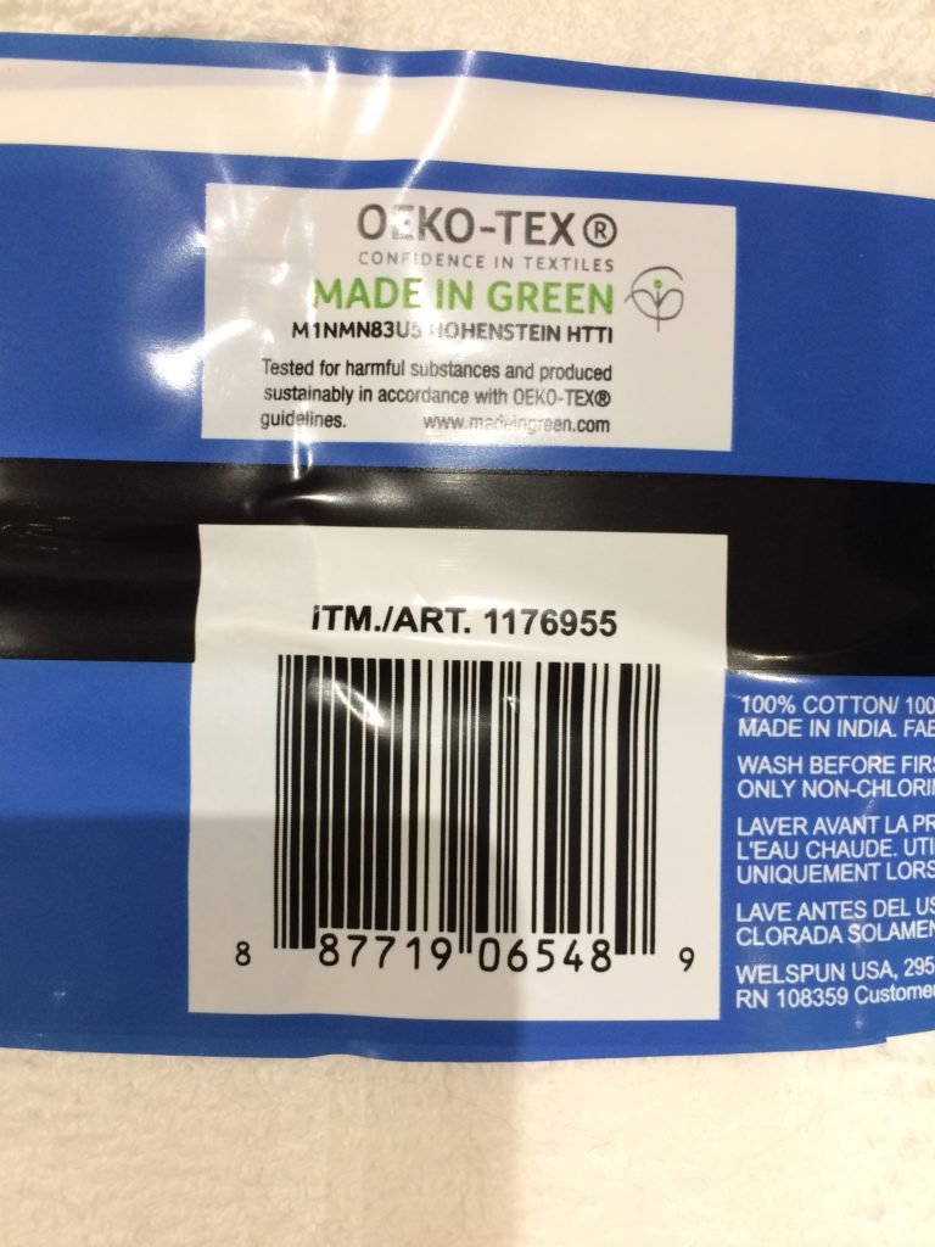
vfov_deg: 61.7
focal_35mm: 29
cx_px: 468
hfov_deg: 48.2
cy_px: 624
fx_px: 1044
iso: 80
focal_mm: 4.15
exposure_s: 1/30
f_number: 2.2
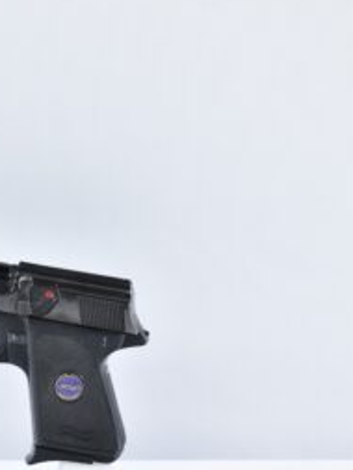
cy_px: 329
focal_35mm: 171
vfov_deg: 11.5
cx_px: 26
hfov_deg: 8.7
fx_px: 2323
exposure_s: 1/20
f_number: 5.6
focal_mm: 50
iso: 640
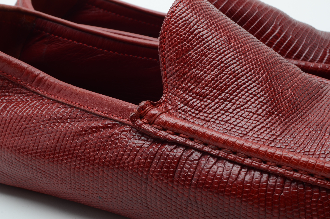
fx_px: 631
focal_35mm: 69
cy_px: 110
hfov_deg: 29.3
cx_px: 165
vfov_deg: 19.6
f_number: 18
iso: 100
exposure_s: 1/100
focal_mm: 46
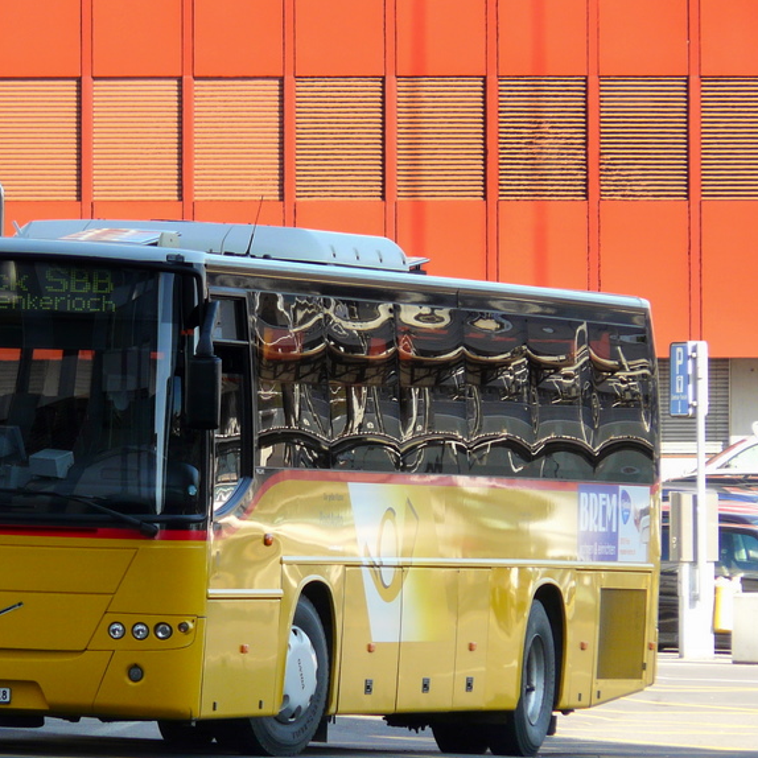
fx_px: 13576
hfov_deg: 3.2
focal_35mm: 548
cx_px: 188
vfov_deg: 3.2
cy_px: 491
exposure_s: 1/250
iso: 100
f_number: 4
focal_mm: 58.4
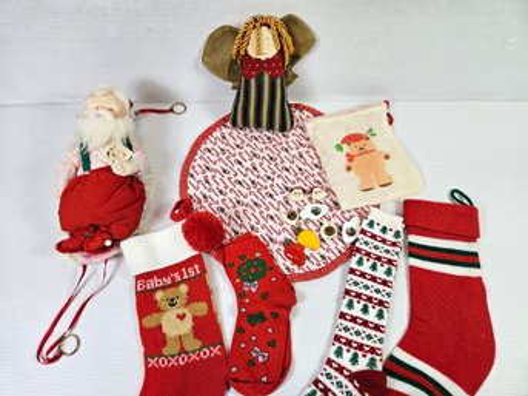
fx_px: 351
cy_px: 198
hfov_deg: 73.9
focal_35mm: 23
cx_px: 264
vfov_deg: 58.8
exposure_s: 1/120
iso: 80
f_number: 1.8
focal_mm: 5.4
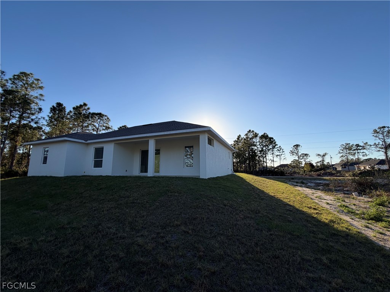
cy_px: 146
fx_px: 158
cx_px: 195
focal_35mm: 14
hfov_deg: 102.1
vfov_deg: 85.7
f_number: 2.2
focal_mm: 2.22
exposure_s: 1/770
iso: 25
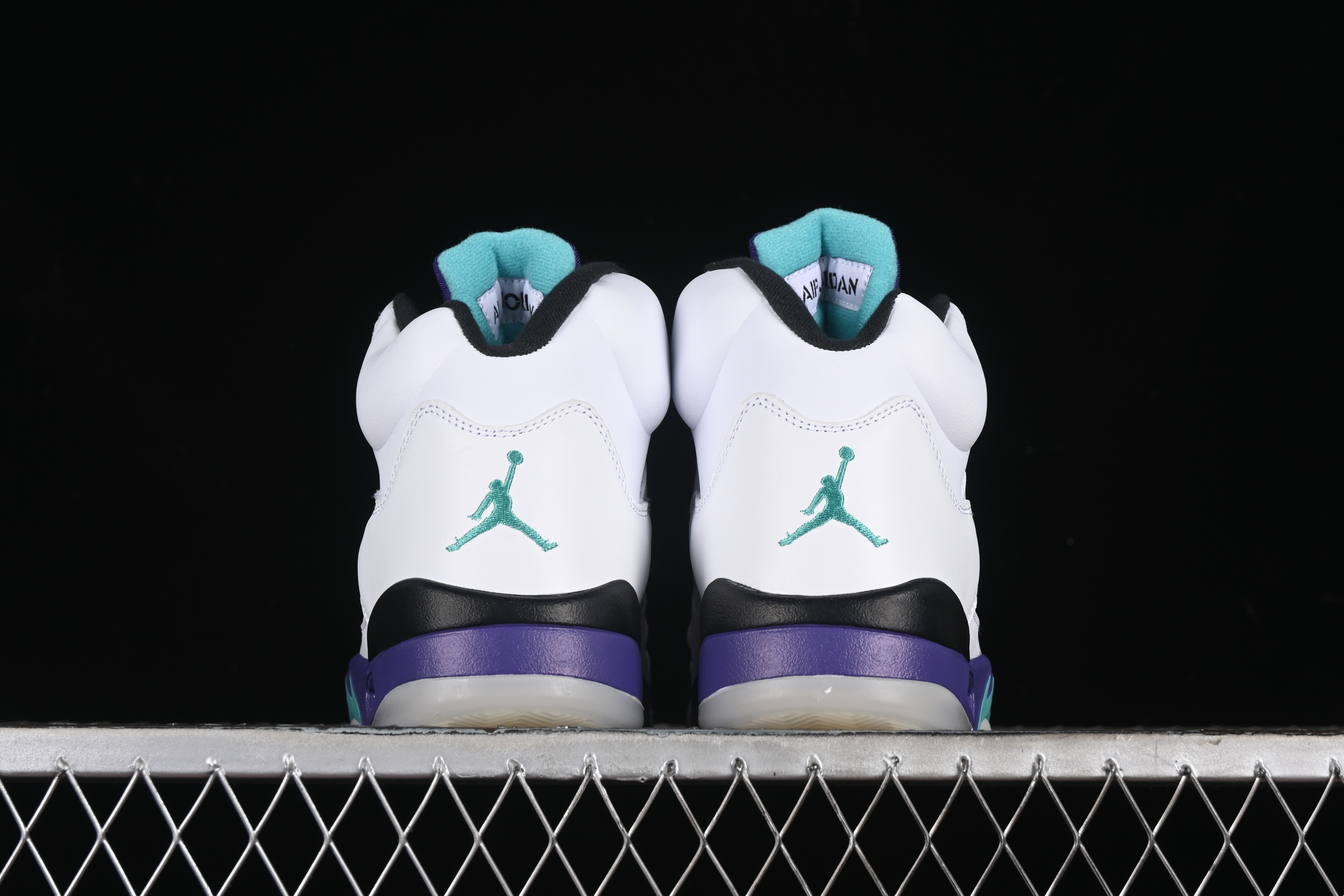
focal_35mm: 75
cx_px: 672
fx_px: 2800
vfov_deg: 18.2
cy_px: 448
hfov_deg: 27.0
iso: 160
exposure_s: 1/100
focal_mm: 50
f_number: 8
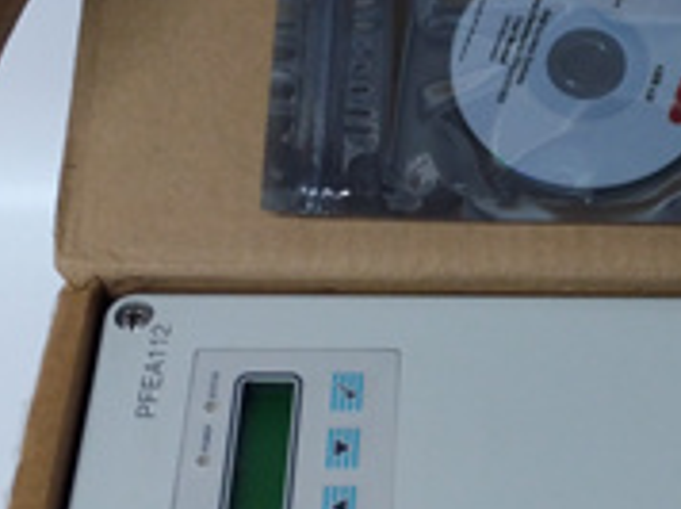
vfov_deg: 19.3
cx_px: 513
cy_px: 224
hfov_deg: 25.4
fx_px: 1493
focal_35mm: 76
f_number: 2
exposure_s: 1/33
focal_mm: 3.79
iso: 188
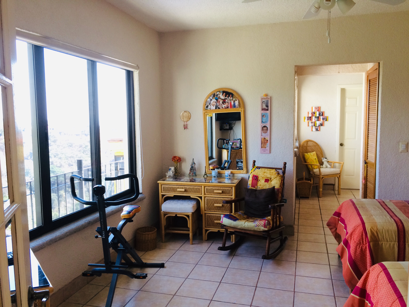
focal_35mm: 29
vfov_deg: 48.2
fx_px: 343
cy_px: 154
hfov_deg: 61.7
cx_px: 204
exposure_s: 1/30
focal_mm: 4.15
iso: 40
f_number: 2.2
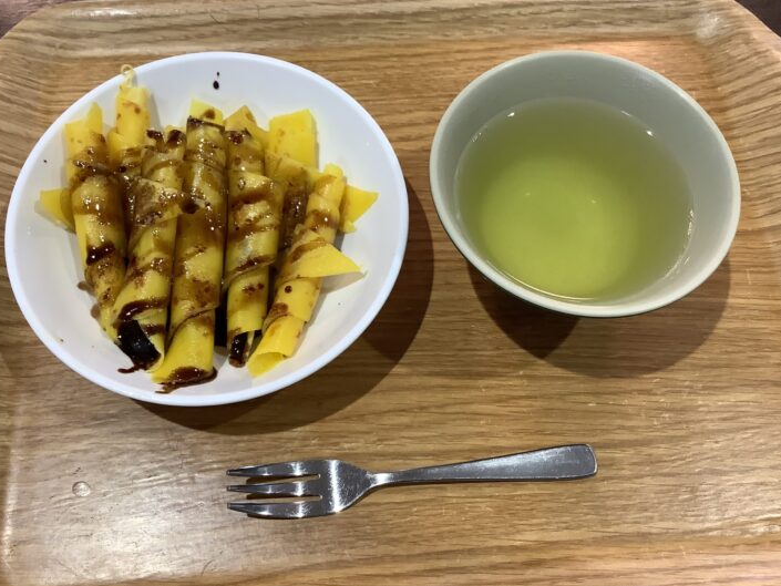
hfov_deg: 55.3
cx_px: 371
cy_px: 276
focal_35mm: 33
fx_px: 745
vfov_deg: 42.9
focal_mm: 3.3
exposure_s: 1/60
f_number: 2.4
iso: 125
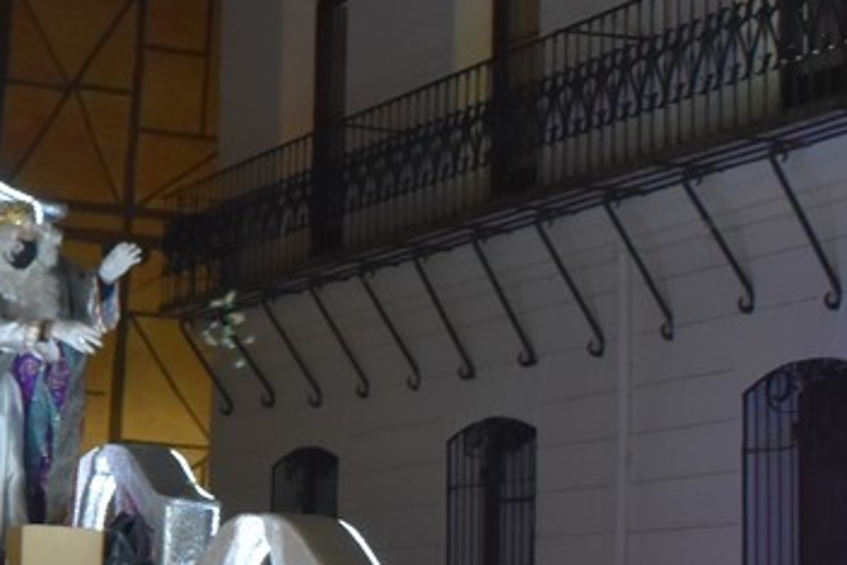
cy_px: 219
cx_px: -140
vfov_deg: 12.3
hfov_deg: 17.6
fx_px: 2611
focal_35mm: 111
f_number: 4
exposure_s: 1/60
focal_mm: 26
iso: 2000
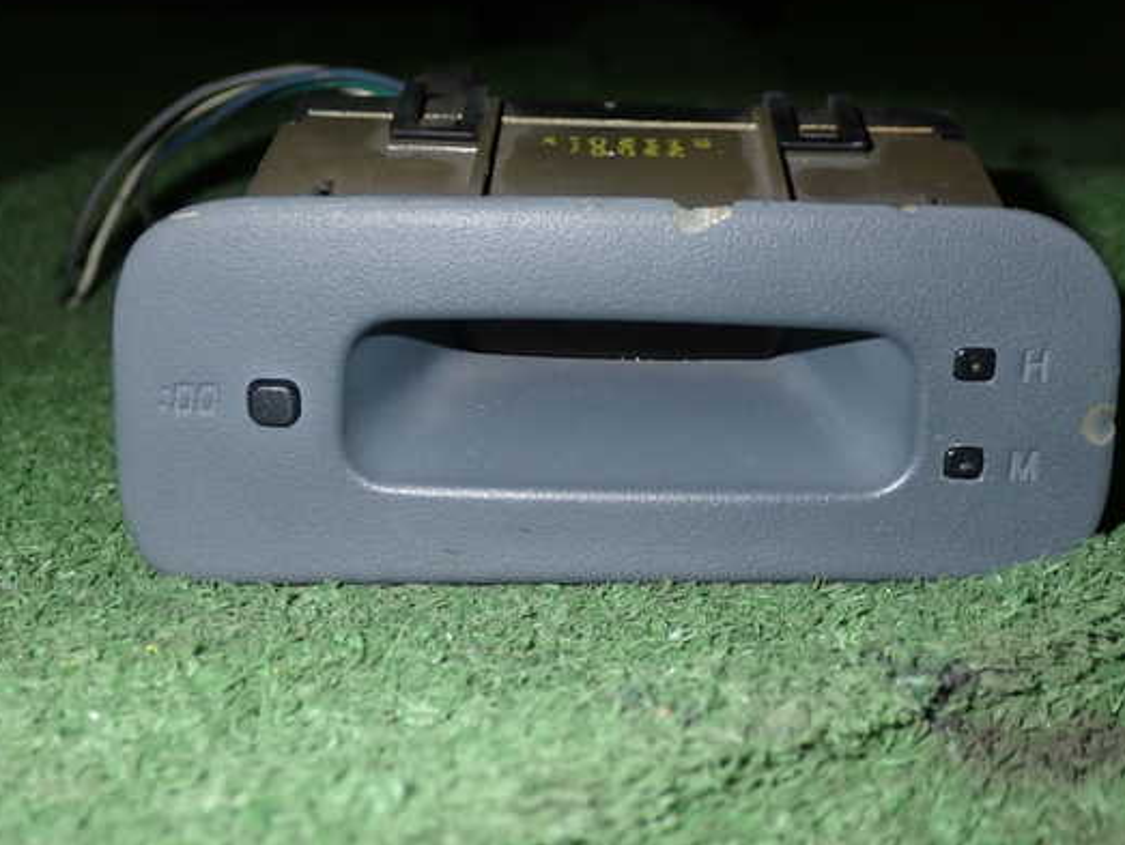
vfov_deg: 30.9
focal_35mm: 47
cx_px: 630
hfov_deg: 40.3
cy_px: 419
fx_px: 1529
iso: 200
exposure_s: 1/40
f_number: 8
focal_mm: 7.31
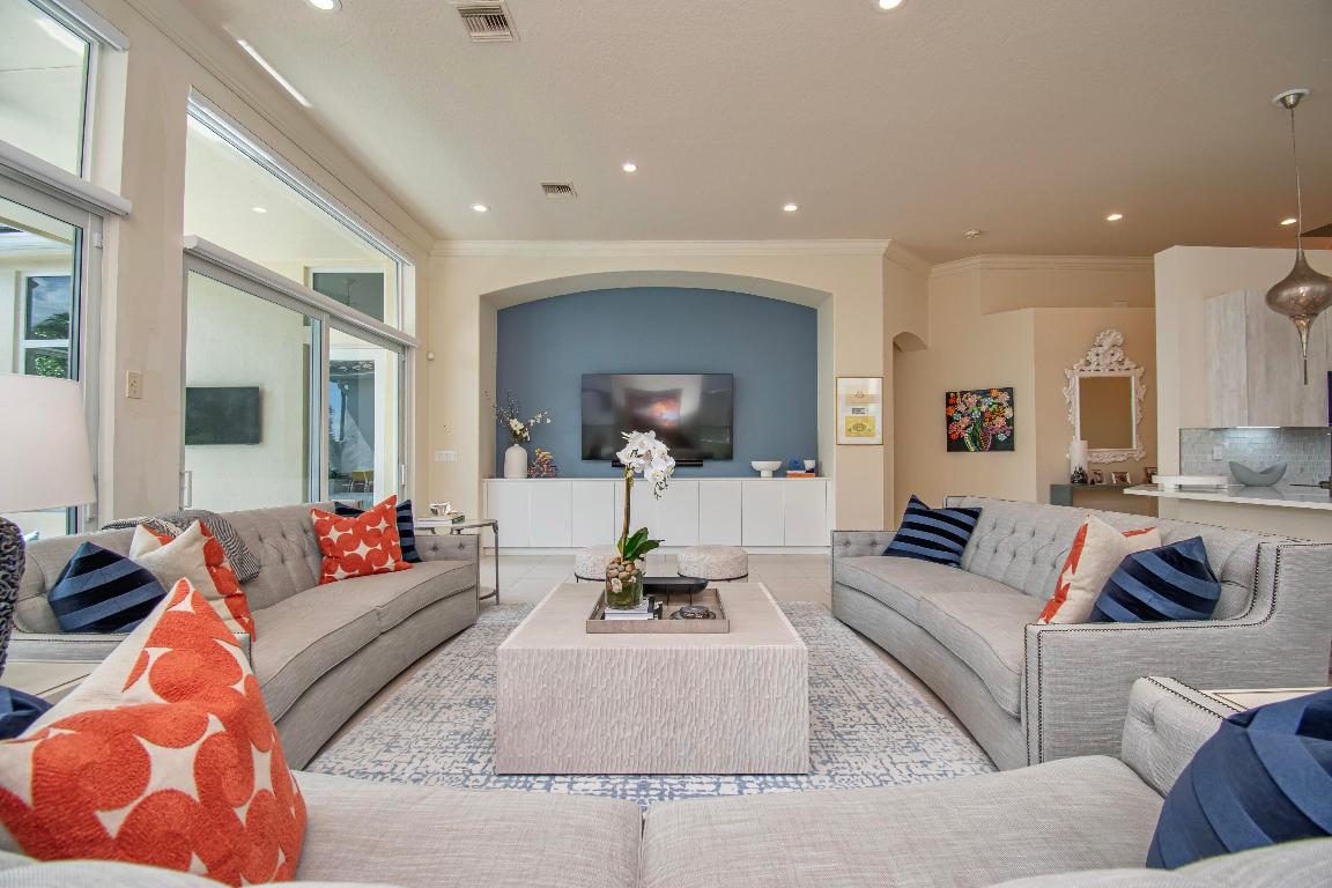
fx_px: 555
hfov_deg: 100.4
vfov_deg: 77.3
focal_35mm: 15
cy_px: 444
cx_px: 666
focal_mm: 10
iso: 360
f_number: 5.6
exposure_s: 1/125
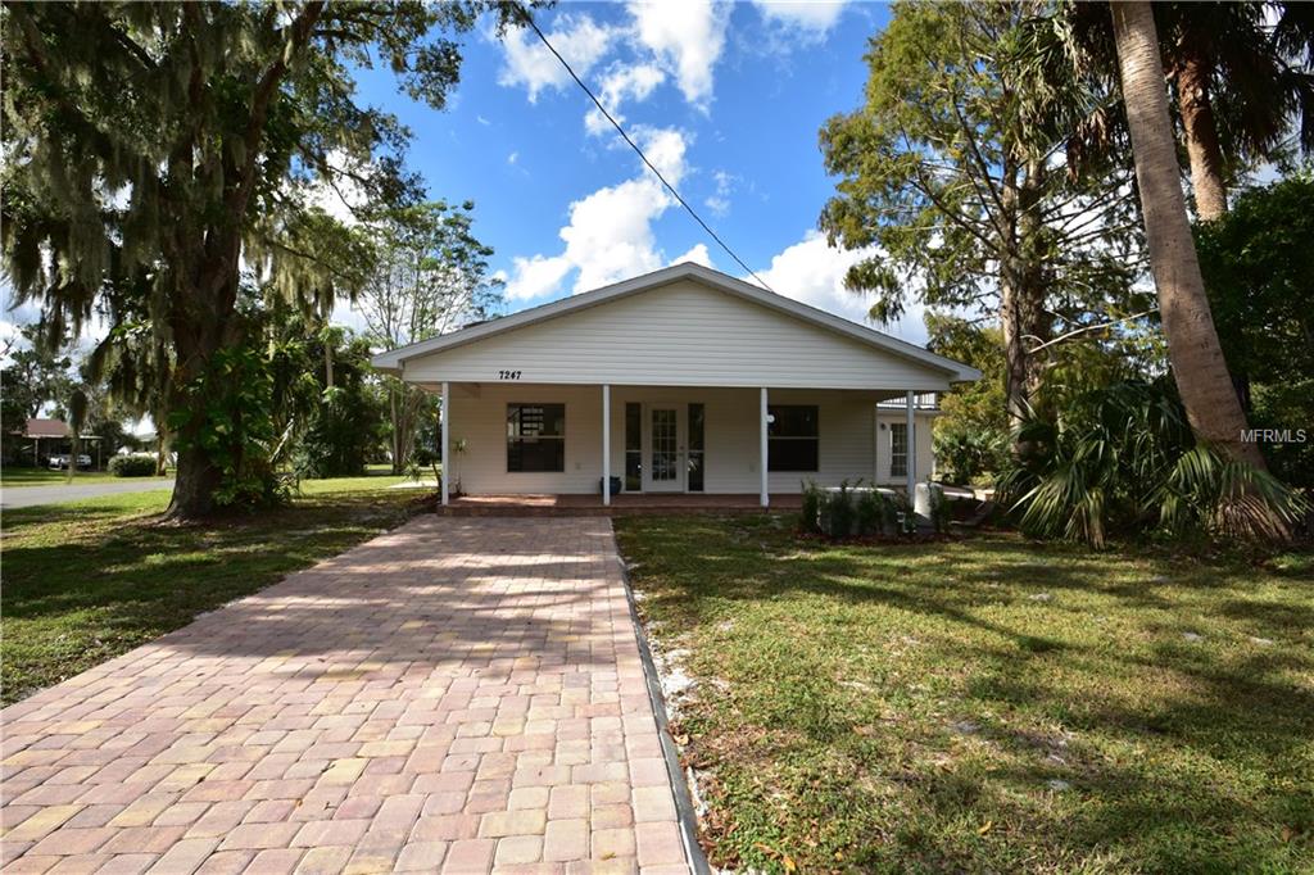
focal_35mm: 17
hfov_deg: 92.5
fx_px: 629
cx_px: 657
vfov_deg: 69.6
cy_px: 438
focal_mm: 11.5
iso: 200
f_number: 10
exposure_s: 1/250
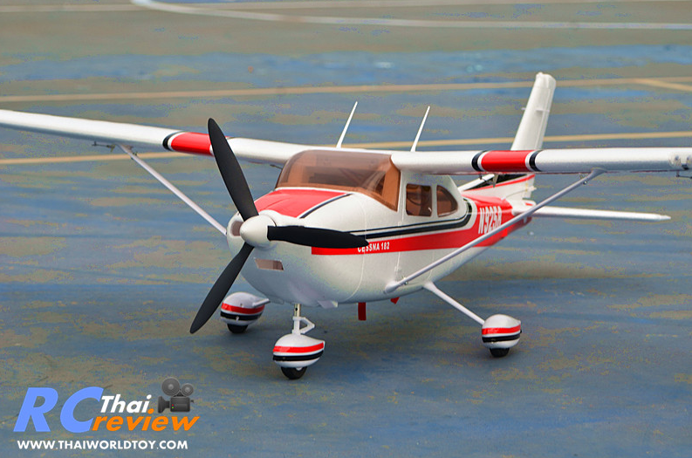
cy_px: 229
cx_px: 346
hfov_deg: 17.0
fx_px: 2321
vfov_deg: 11.3
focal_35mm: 121
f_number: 5.6
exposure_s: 1/80
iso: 100
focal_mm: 80
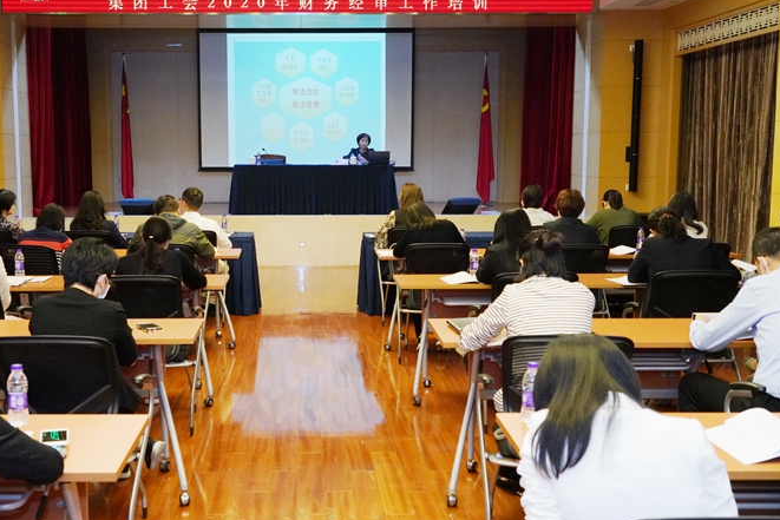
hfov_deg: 42.5
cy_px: 283
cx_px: 312
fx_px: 997
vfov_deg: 29.2
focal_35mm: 46
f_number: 6.3
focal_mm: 38
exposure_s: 1/160
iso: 6400
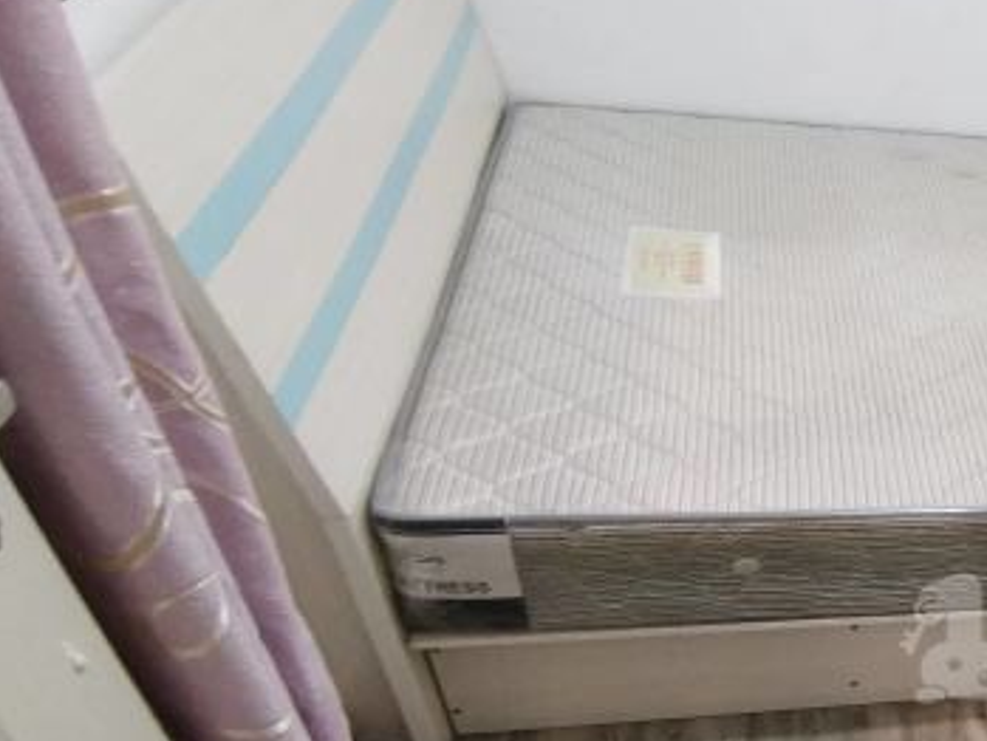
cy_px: 628
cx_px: 1126
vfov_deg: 35.2
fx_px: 1112
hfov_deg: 38.2
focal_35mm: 39
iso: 320
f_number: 2.2
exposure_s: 1/25
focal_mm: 2.26
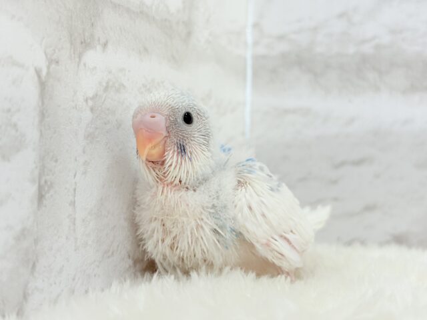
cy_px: 160
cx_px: 214
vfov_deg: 28.0
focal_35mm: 52
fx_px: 641
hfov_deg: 36.8
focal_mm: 5.96
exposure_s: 1/50
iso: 32
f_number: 1.6
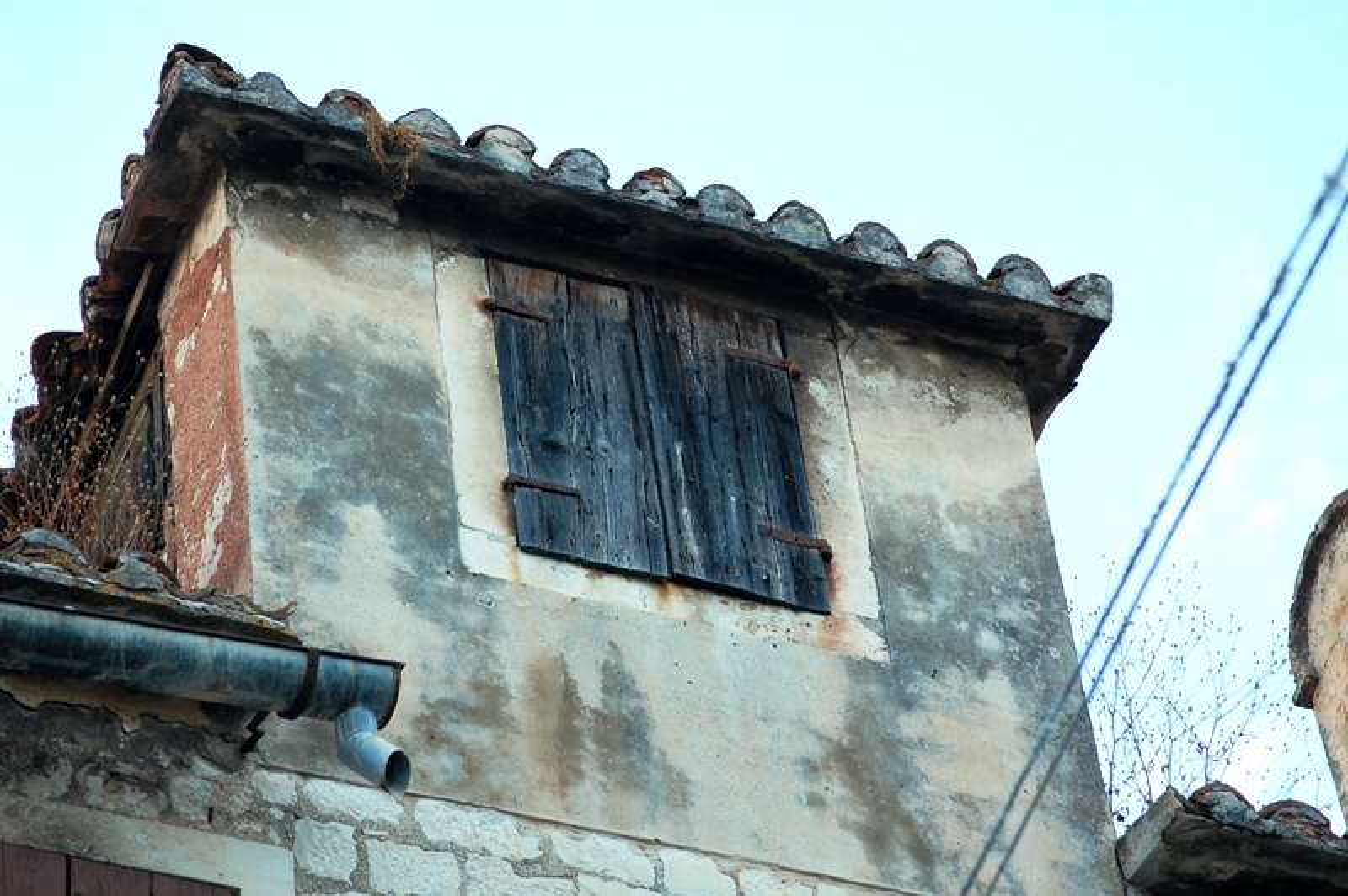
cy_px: 448
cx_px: 674
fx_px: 5612
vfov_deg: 9.1
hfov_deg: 13.7
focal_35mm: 150
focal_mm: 100
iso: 400
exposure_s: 1/40
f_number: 7.1
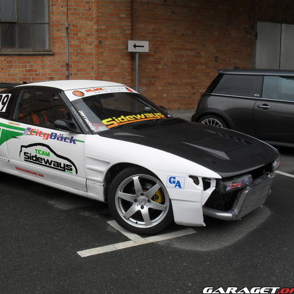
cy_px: 147
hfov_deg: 39.8
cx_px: 110
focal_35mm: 42
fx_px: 404
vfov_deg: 40.0
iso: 100
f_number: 3.2
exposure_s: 1/350
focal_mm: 6.3
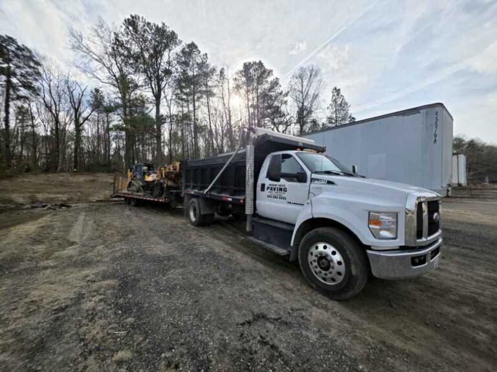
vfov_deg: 89.9
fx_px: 187
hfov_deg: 106.2
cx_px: 248
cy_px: 186
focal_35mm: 13
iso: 40
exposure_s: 1/2443
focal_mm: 2.2
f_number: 1.9
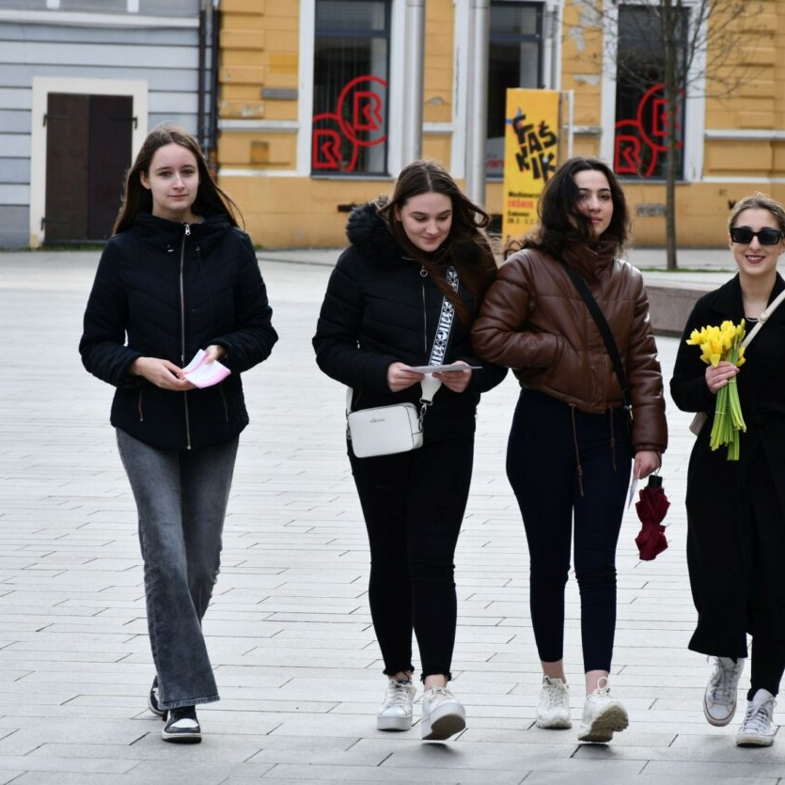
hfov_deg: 9.6
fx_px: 4669
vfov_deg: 9.6
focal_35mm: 182
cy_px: 391
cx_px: 468
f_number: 8
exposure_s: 1/250
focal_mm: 95
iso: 200
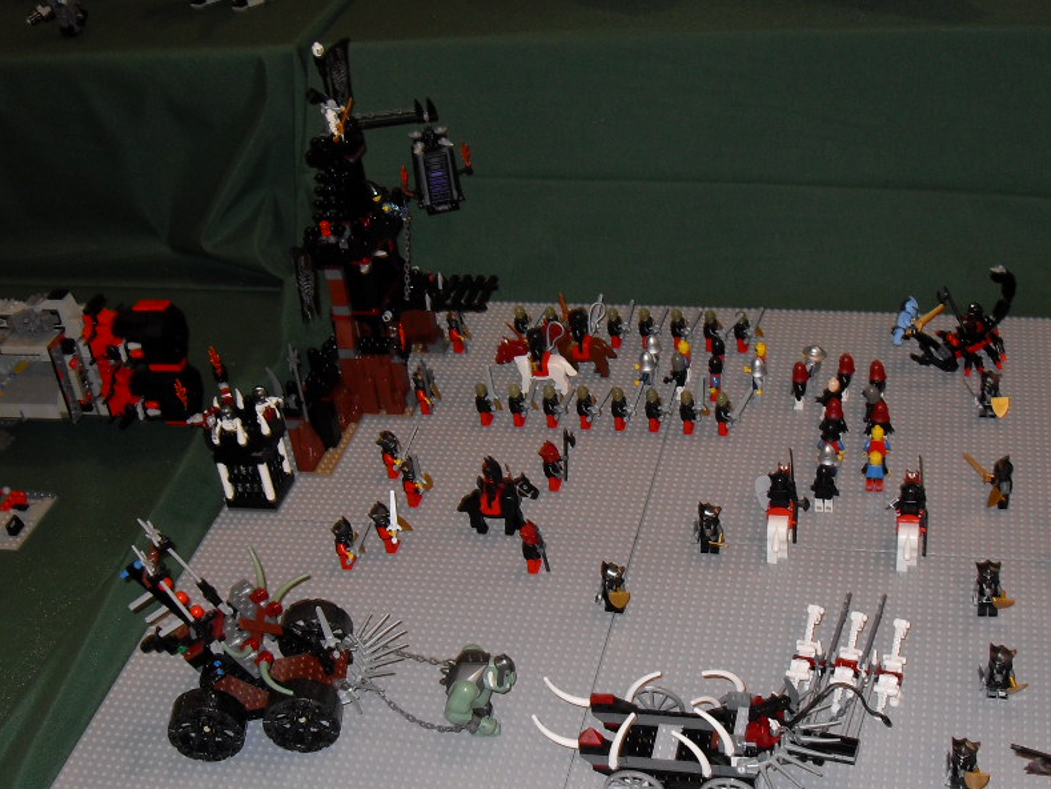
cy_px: 478
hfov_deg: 39.4
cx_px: 653
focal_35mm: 48
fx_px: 1458
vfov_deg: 30.2
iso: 100
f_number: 2.8
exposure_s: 1/45
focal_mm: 6.3
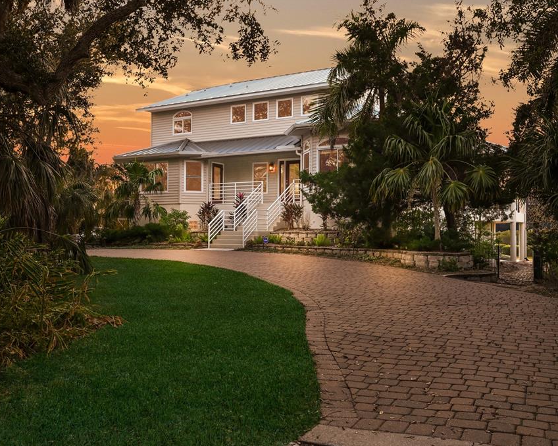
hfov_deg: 52.9
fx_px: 561
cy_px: 223
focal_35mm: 34
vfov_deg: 43.3
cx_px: 285
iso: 3200
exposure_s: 1/500
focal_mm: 30
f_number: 8
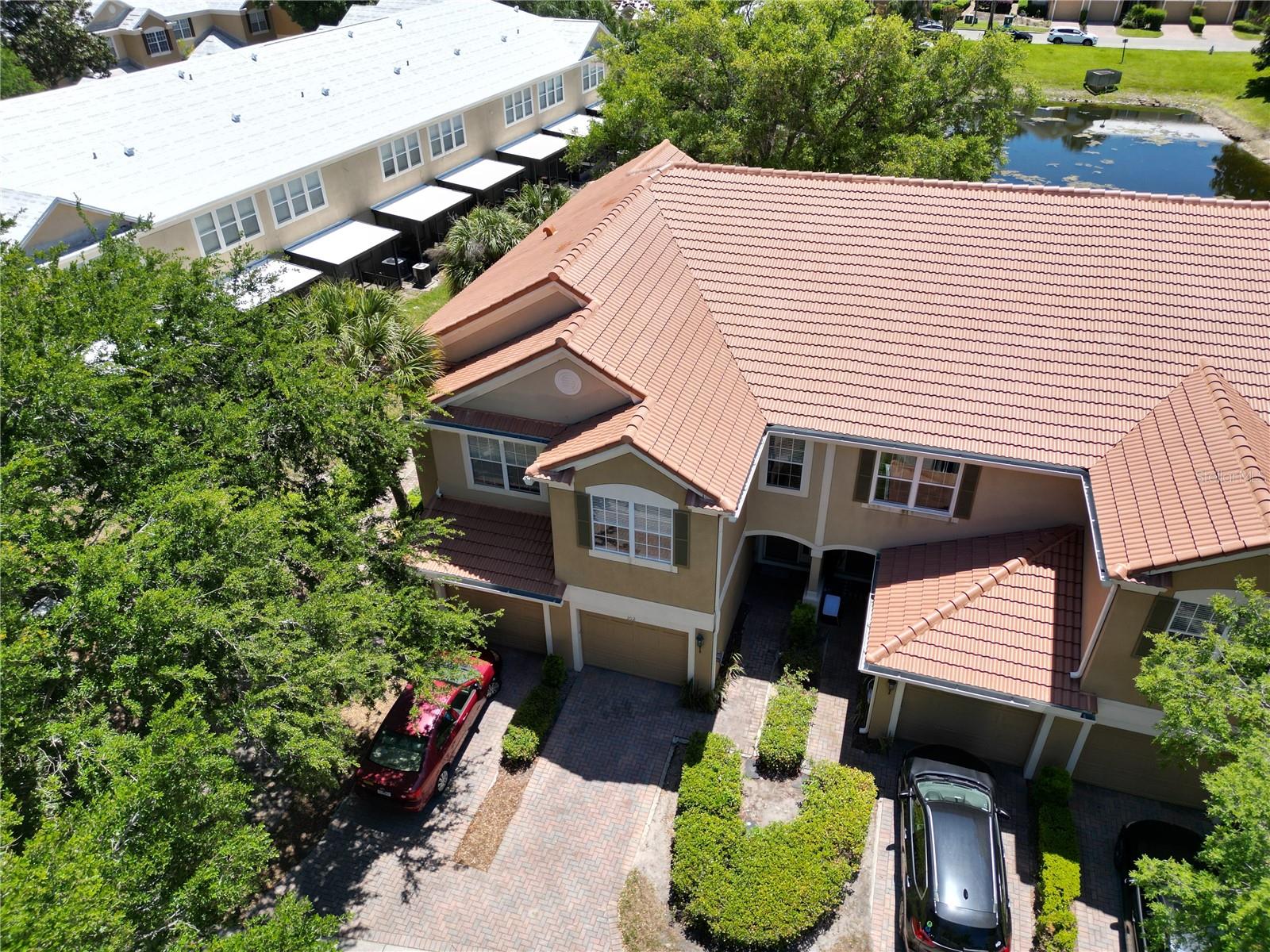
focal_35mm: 24
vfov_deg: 56.8
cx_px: 635
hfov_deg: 71.6
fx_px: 881
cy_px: 476
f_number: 1.7
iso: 100
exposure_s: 1/3000
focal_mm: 6.72
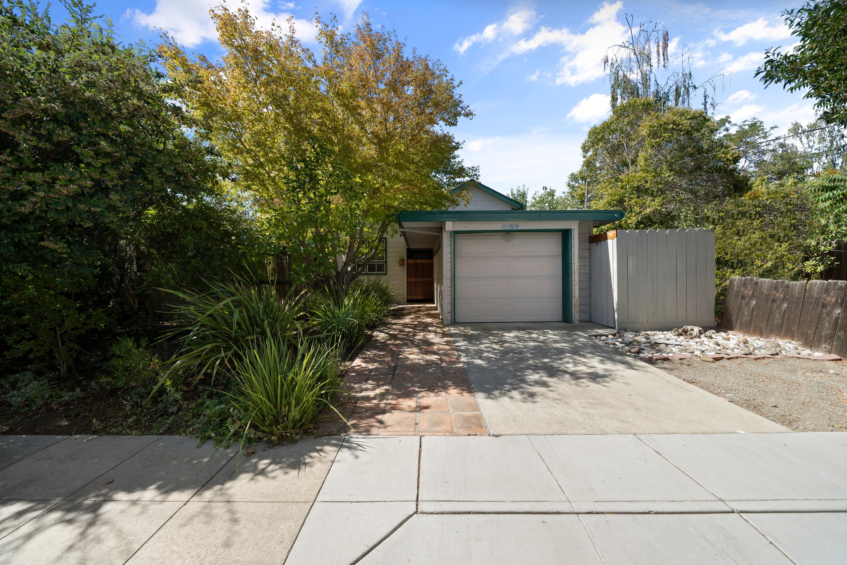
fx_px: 282
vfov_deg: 90.0
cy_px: 282
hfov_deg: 112.6
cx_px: 424
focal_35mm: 12
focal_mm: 12
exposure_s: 1/160
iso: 100
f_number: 8
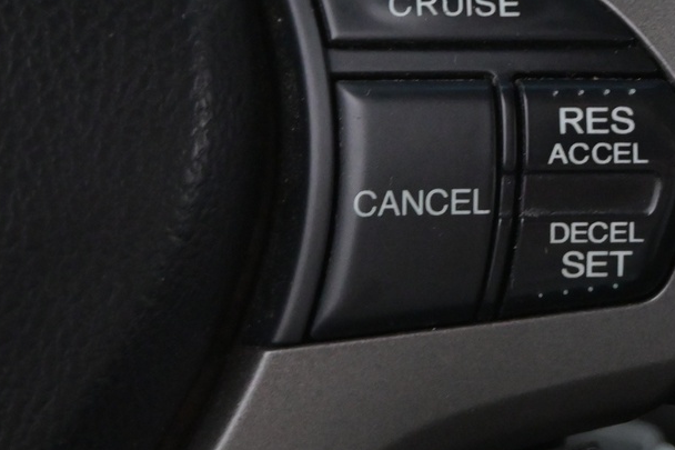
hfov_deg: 20.6
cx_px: 514
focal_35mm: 98
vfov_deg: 13.9
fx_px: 1837
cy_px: 137
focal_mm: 24.5
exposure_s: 1/40
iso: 3200
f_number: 4.2
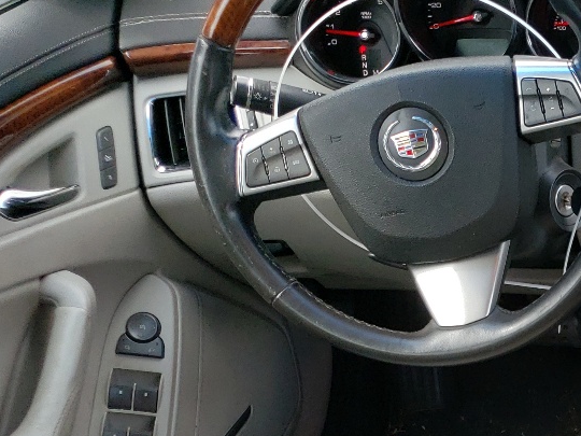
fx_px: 1292
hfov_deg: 22.3
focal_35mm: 77
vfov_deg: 18.2
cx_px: 788
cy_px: 523
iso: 50
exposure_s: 1/244
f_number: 1.5
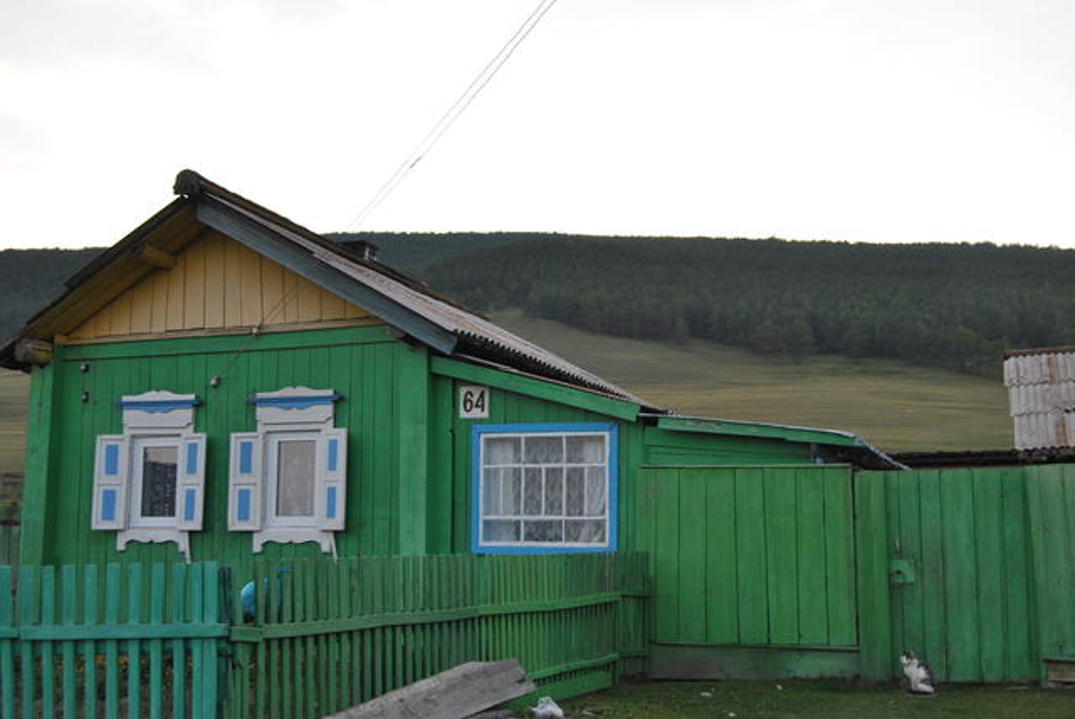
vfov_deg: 29.0
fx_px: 1390
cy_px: 360
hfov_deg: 42.3
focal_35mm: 46
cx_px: 538
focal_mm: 31
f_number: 5.6
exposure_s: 1/125
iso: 200
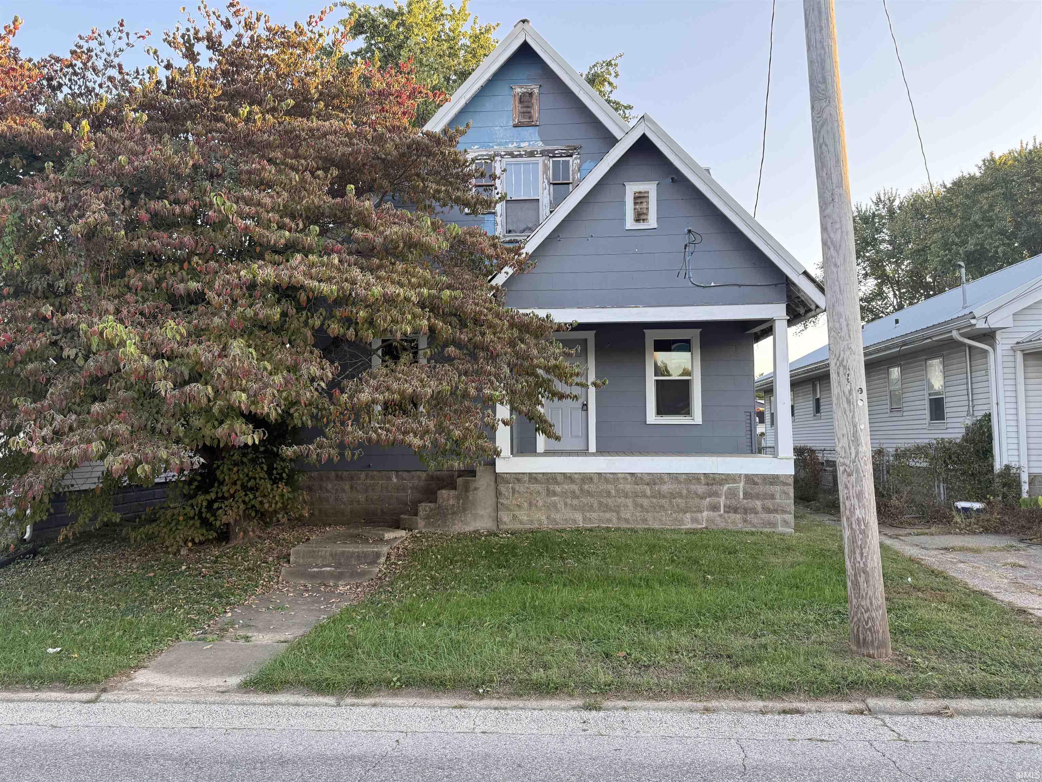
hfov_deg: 71.6
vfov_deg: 56.8
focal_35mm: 24
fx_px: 722
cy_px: 391
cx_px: 521
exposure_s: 1/361
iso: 100
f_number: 1.78
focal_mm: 6.76
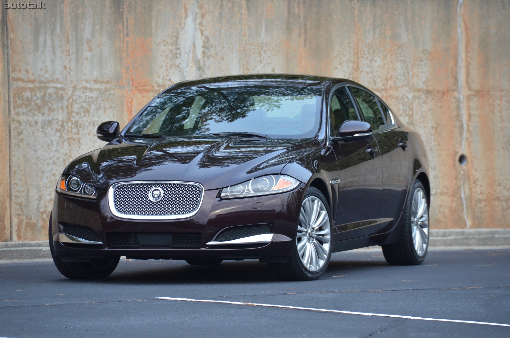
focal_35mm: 300
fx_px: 4241
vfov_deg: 4.6
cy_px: 169
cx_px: 255
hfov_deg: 6.9
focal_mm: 200
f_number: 5.6
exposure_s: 1/160
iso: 1600
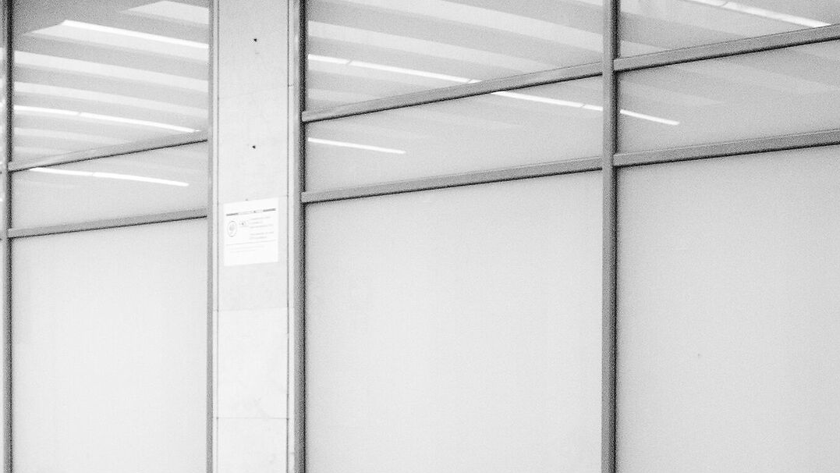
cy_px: 486
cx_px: 436
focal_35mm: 91
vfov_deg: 13.1
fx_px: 2027
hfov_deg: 23.4
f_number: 6.7
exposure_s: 1/125
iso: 1600
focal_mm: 26
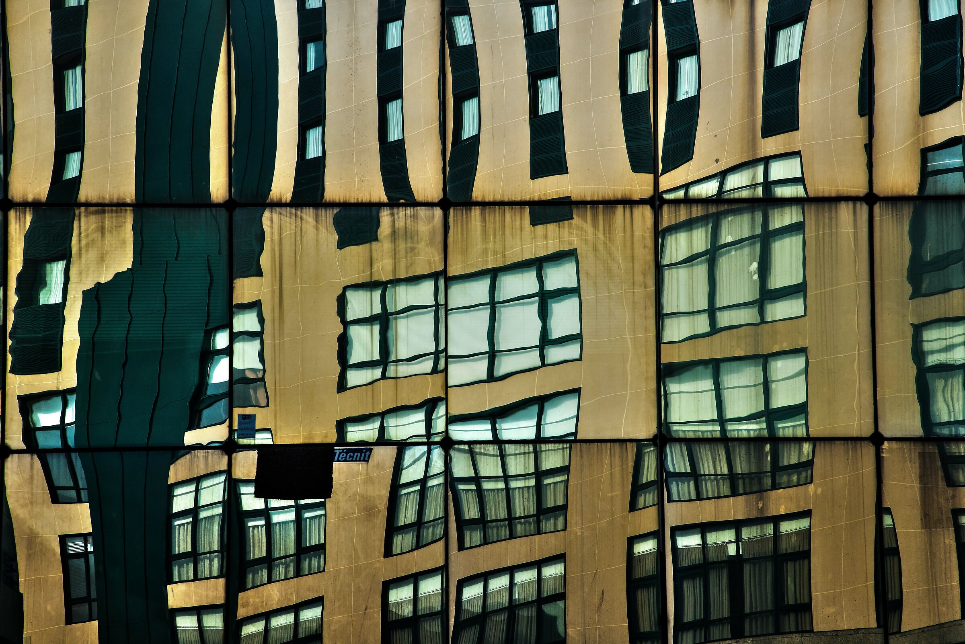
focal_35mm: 120
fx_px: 3218
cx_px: 482
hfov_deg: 17.1
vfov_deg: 11.4
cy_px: 322
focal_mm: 120
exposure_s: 1/320
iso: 400
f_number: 11
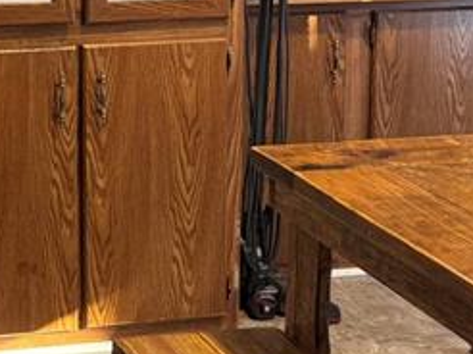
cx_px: -150
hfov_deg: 18.3
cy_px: -144
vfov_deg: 14.0
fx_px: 1365
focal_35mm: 100
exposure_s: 1/60
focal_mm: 6.76
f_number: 1.78
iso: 250
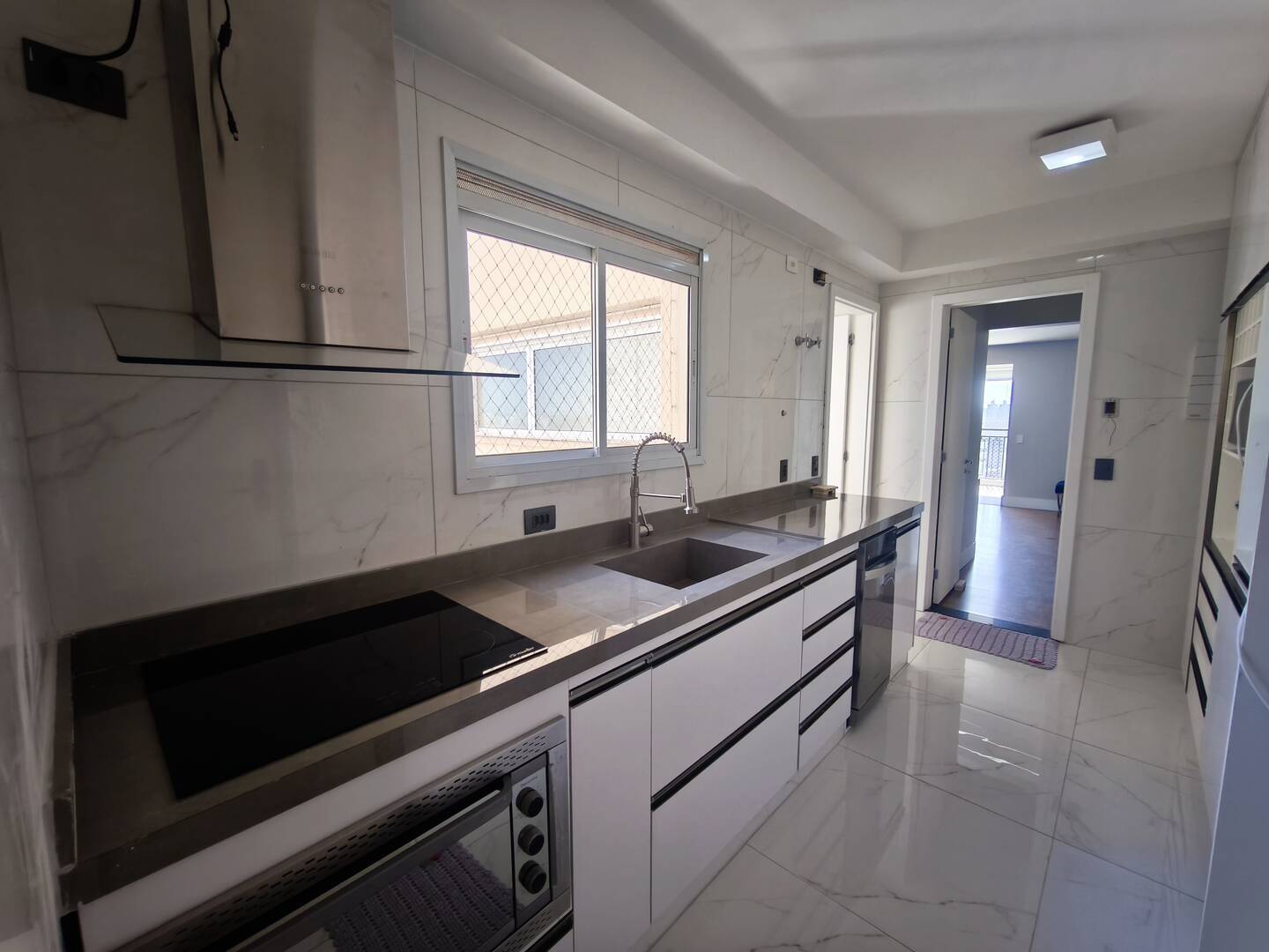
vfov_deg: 81.7
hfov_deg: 98.2
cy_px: 476
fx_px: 550
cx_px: 634
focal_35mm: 15
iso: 200
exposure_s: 1/60
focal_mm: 1.91
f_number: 2.2
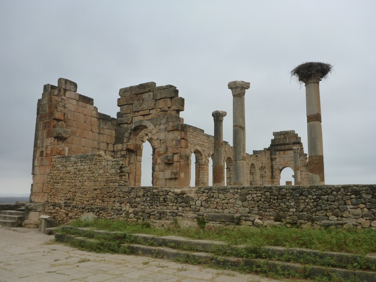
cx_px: 188
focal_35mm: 31
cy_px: 141
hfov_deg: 58.4
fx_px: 337
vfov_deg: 45.4
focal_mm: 5.5
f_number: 3.5
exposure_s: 1/500
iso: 160
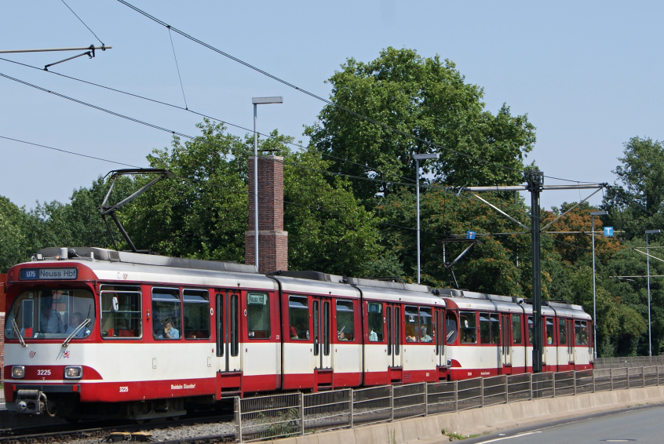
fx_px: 1916
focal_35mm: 104
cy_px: 206
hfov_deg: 19.7
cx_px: 288
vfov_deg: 13.2
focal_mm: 45
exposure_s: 1/250
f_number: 8
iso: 100
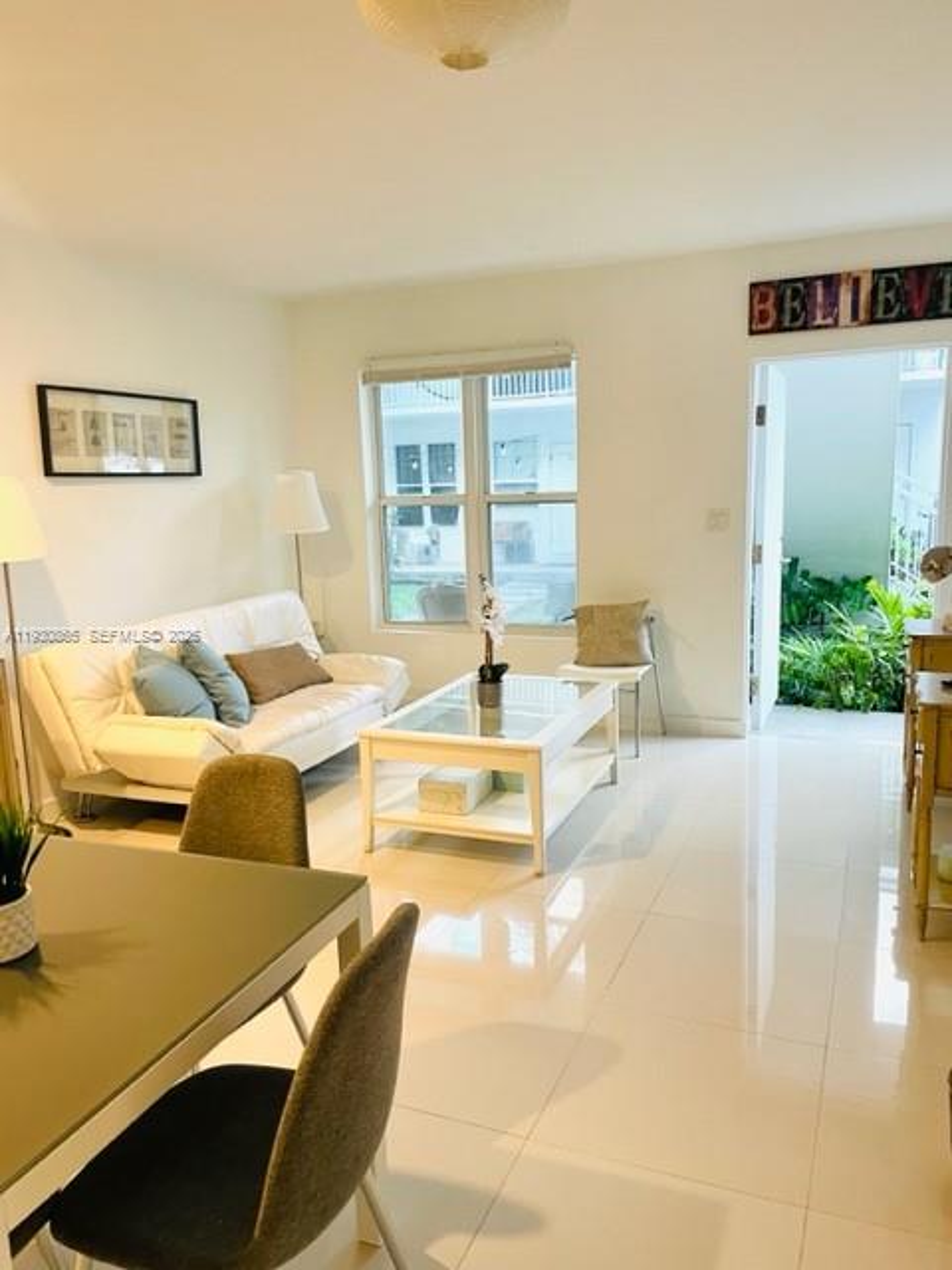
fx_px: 953
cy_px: 635
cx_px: 476
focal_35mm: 26
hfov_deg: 53.1
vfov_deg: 67.3
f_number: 1.6
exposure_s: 1/60
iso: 160
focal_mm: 4.2
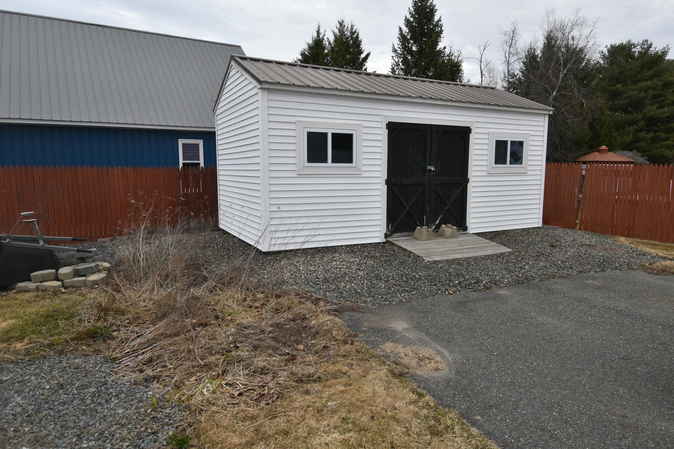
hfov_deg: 81.2
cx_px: 337
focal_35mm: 21
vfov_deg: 59.5
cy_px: 224
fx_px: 393
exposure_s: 1/320
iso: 200
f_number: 8
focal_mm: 14
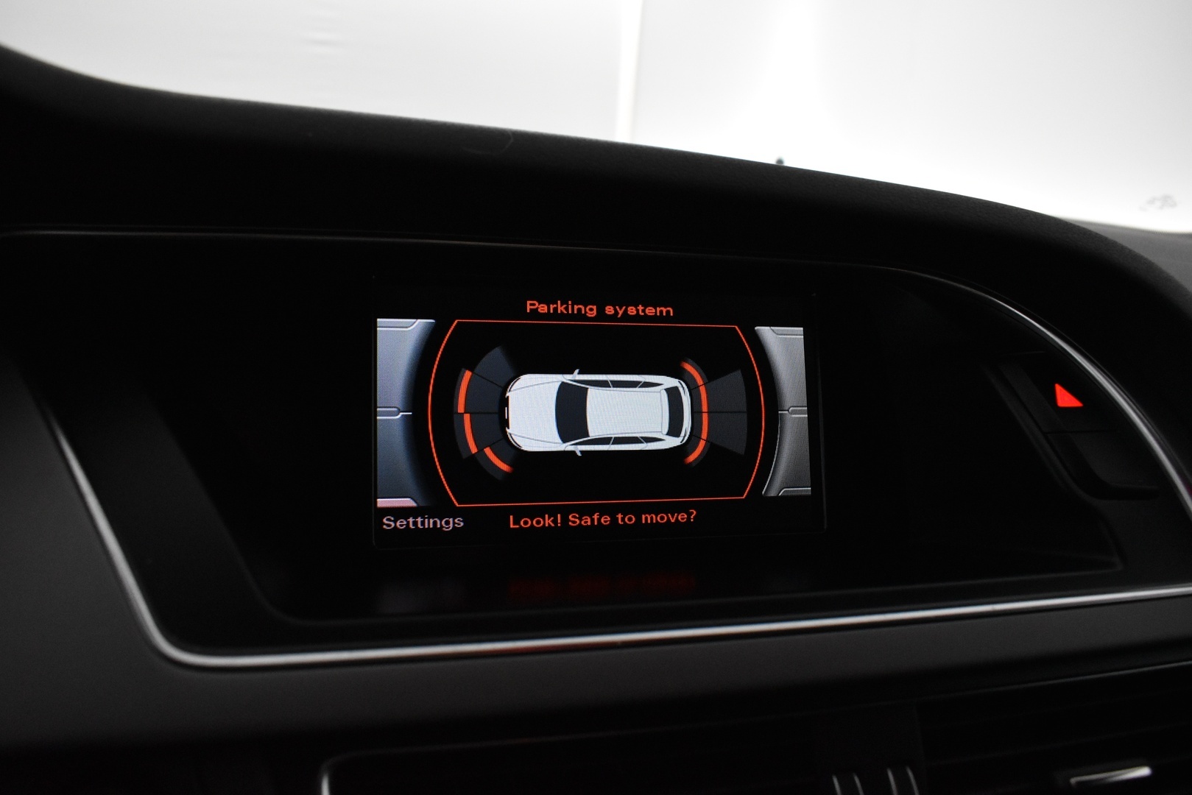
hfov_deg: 67.4
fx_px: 894
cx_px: 596
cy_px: 398
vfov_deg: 47.9
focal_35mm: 27
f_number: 5.6
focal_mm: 18
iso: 3200
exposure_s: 1/125
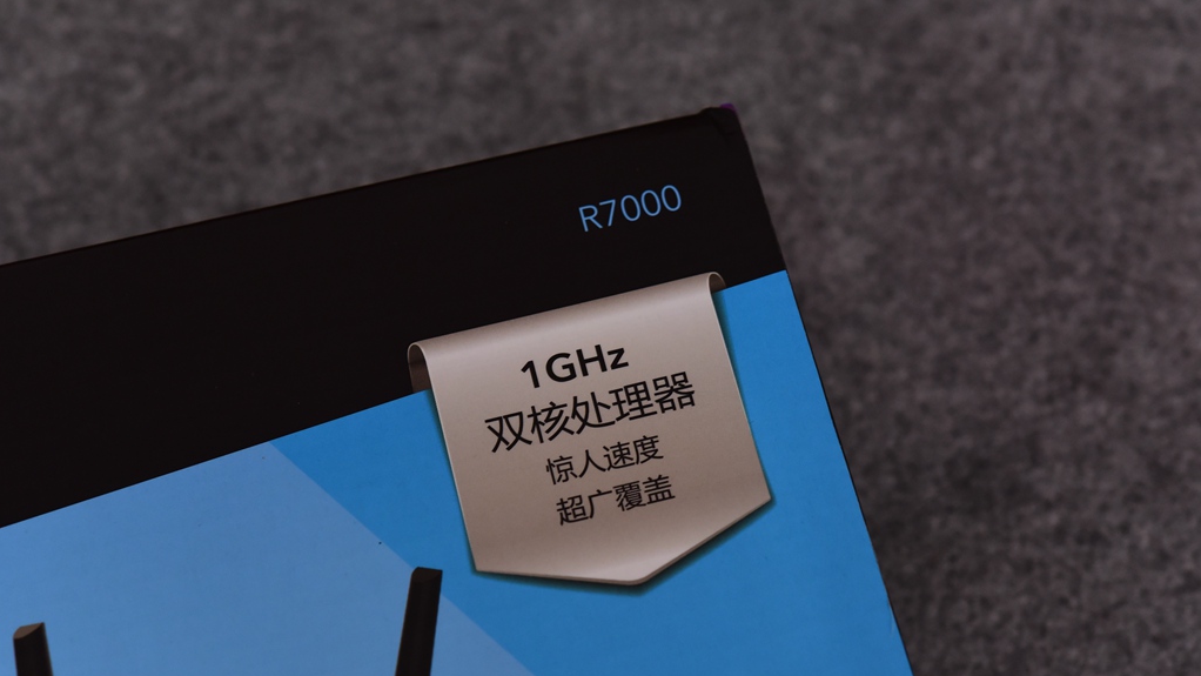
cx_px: 600
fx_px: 2006
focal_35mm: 63
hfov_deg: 33.3
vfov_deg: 19.1
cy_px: 397
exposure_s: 1/60
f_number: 5.6
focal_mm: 60
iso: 1600
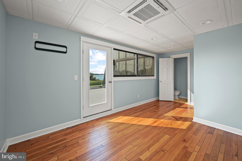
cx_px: 121
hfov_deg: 104.3
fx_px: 94
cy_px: 80
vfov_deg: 81.1
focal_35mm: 14
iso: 100
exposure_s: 1/8
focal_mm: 14
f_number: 8
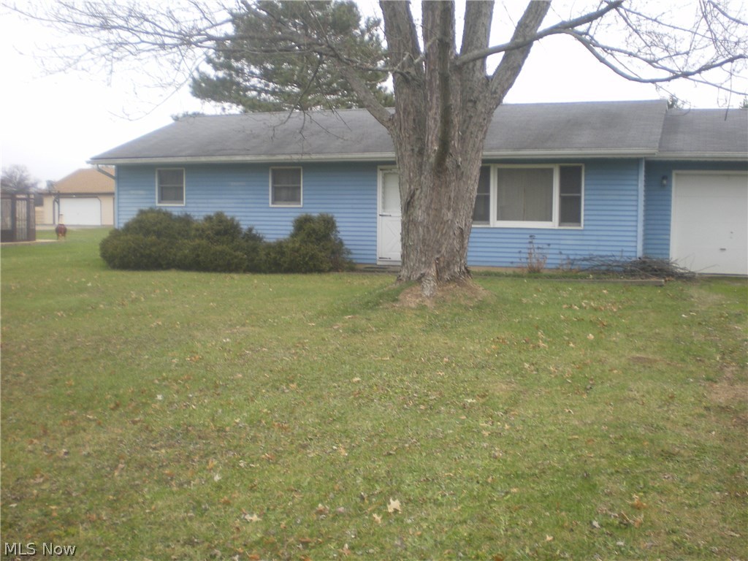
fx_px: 821
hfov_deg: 49.0
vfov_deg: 37.7
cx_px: 374
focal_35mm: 38
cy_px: 280
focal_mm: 6.3
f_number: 3.1
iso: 64
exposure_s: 1/125
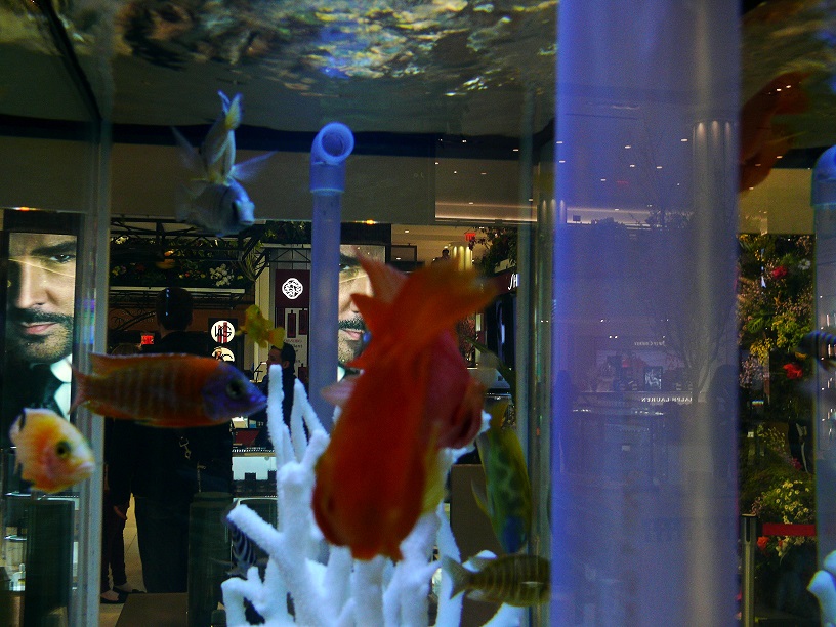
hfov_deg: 47.9
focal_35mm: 39
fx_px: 942
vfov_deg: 36.8
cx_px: 418
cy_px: 314
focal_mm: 8.3
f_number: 4
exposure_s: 1/30
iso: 100
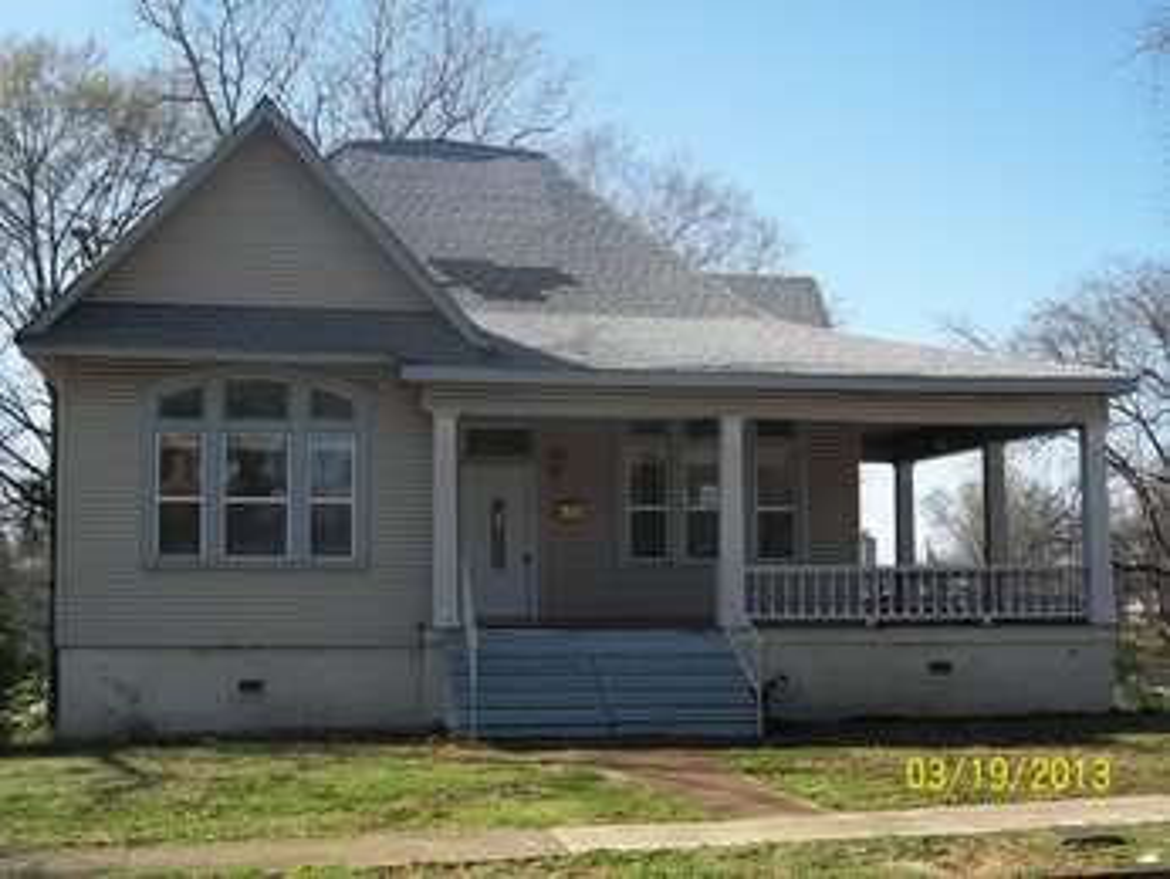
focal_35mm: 52
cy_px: 440
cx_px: 585
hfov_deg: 36.8
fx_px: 1759
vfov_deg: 28.1
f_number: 5
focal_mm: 9.3
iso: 80
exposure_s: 1/250
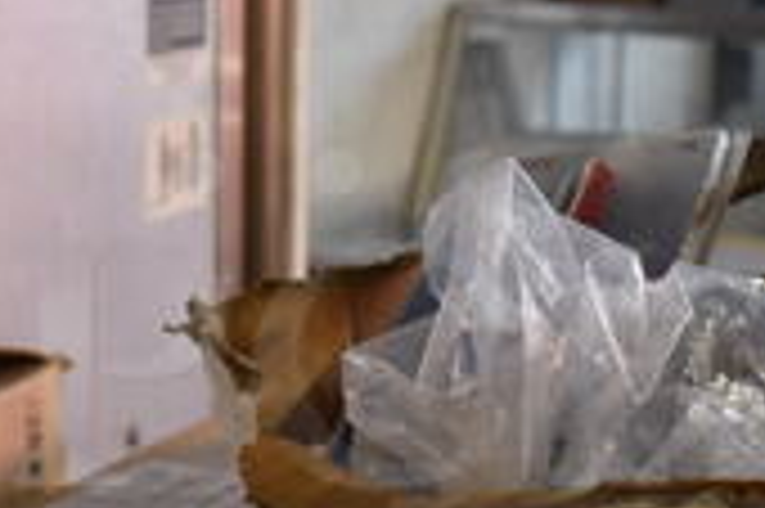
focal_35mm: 97
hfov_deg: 21.0
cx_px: 338
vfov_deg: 14.0
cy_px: 355
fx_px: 2059
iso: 900
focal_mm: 18
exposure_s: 1/125
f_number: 3.5
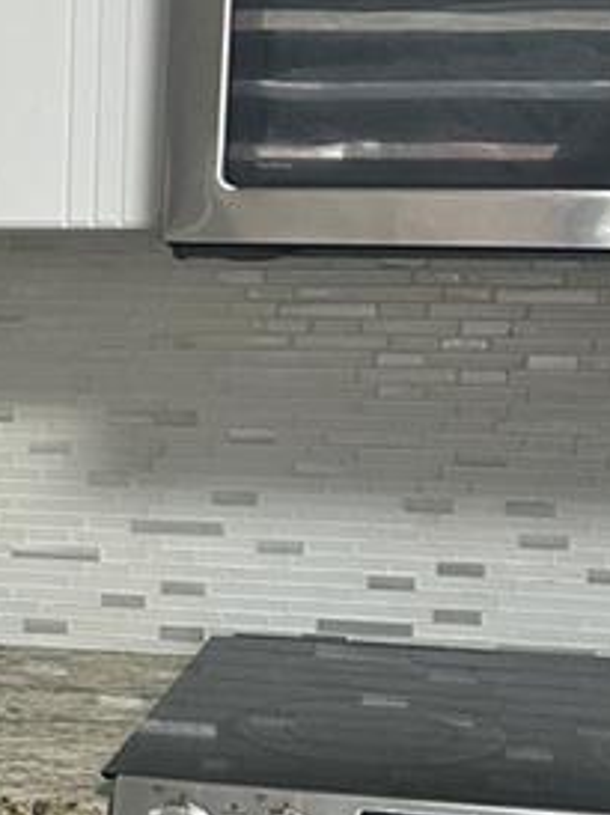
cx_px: -250
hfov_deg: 12.5
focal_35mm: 114
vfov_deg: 17.0
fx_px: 2683
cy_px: 756
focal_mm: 5.7
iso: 100
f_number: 1.5
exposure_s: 1/60
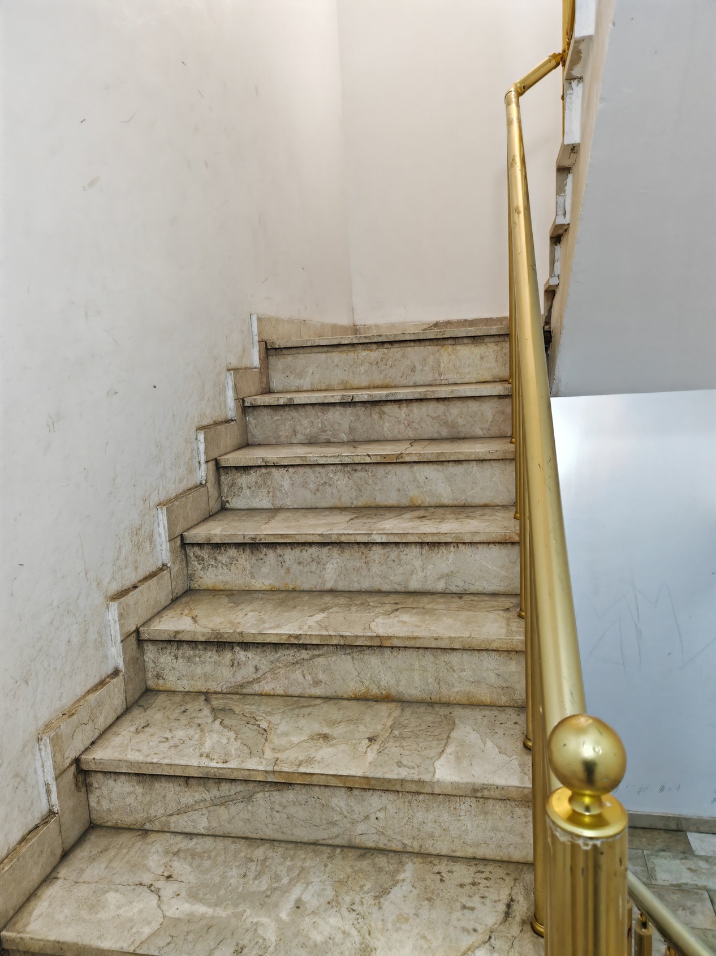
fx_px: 690
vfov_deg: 69.4
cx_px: 358
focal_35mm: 25
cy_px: 478
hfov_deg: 54.9
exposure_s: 1/100
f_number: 1.9
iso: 160
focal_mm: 5.3
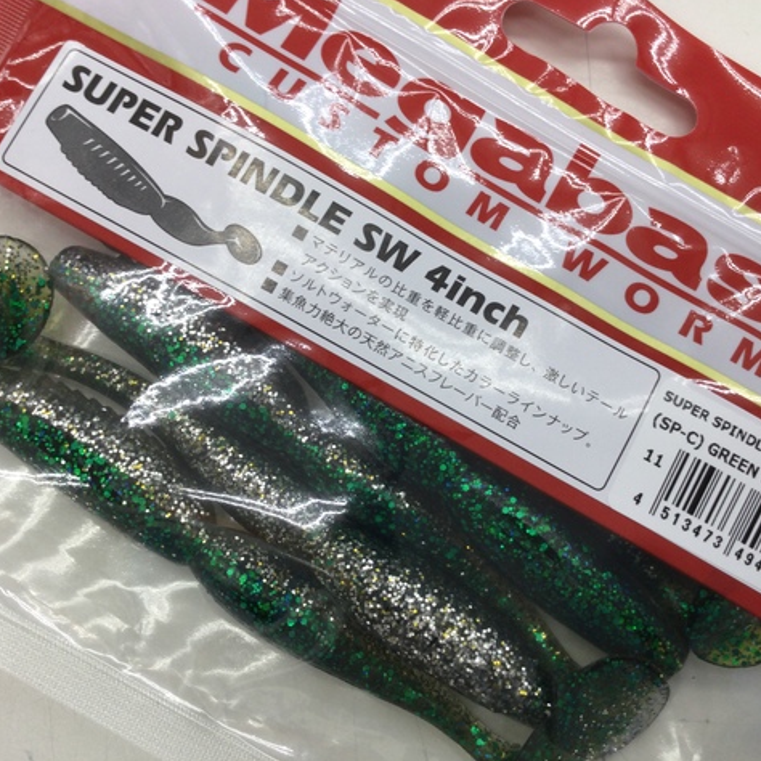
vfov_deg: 44.9
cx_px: 405
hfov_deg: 44.9
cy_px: 382
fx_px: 920
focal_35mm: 37
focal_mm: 3.3
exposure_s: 1/50
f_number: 2.4
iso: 25
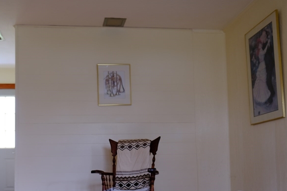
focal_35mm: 42
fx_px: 335
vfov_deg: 31.3
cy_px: 145
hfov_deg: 46.2
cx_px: 120
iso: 160
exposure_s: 1/110
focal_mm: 16
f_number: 1.8
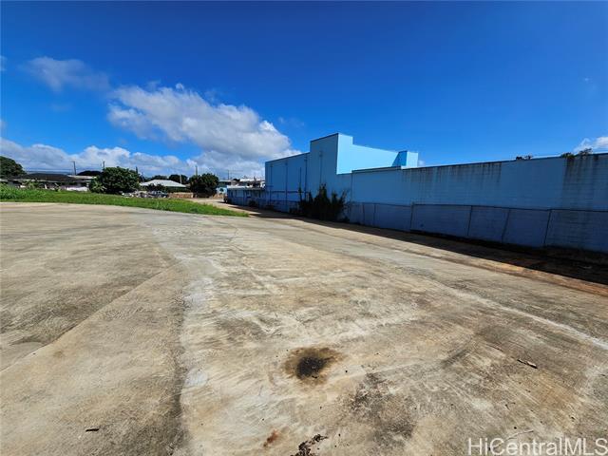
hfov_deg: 106.2
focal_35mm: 13
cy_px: 228
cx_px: 304
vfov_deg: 89.9
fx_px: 228
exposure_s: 1/4579
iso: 50
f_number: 2.2
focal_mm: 2.2
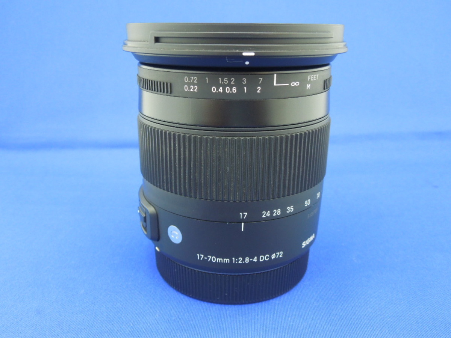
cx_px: 226
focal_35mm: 31
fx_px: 404
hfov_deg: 58.4
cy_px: 169
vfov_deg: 45.4
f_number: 3.6
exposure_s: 1/13
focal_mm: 5.6
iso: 400
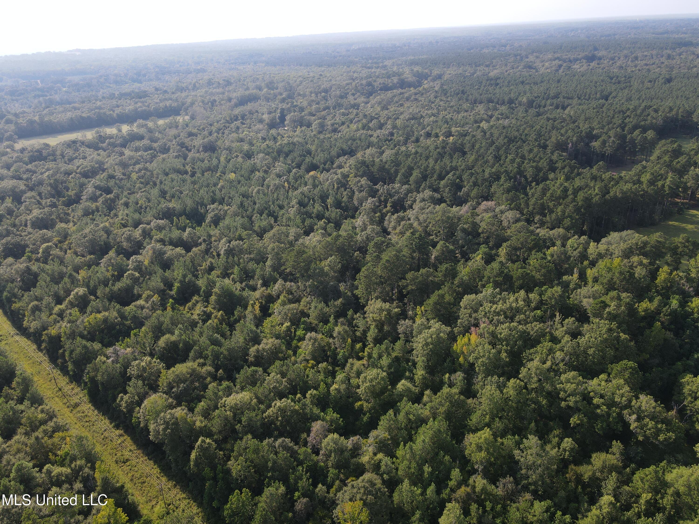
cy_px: 262
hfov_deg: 71.6
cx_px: 350
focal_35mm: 24
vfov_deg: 56.8
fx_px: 485
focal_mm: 4.5
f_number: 2.8
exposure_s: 1/250
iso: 100
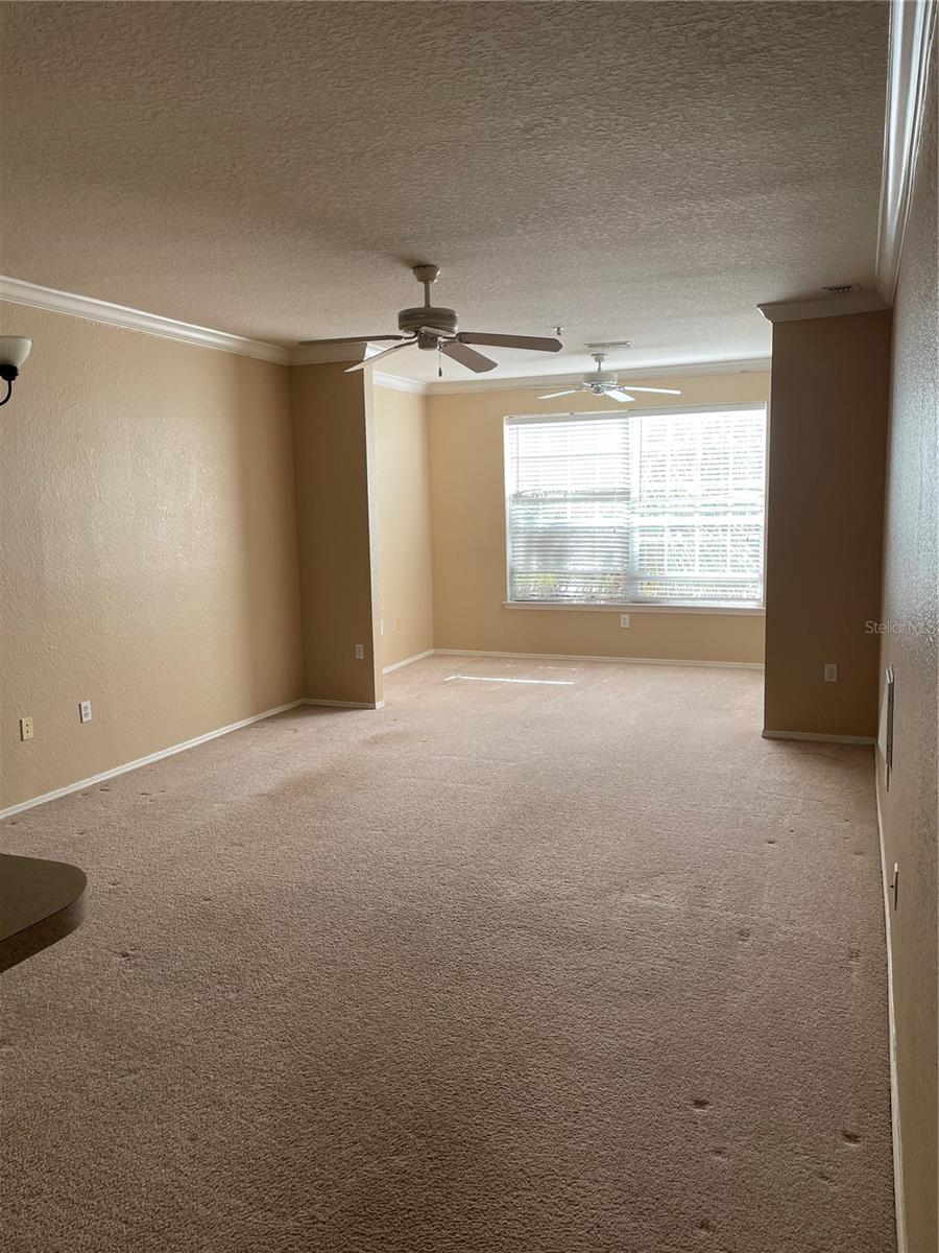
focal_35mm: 26
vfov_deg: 67.3
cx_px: 470
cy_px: 626
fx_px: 940
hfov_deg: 53.1
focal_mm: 4.2
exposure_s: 1/121
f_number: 1.6
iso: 50
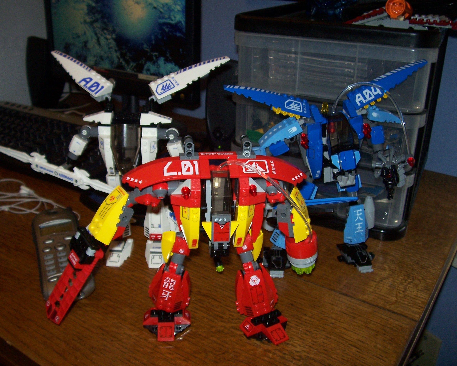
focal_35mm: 36
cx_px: 217
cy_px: 180
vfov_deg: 41.2
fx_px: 487
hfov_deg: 50.3
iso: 125
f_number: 2.7
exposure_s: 1/60
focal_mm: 5.6
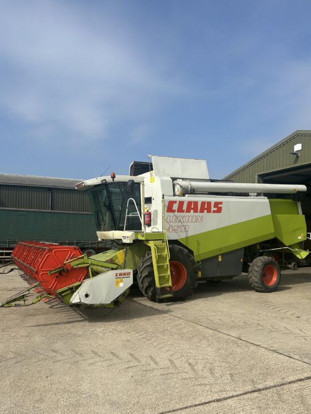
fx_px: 359
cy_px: 219
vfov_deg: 59.9
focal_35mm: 30
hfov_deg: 46.8
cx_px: 154
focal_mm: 5.7
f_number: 1.5
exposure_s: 1/5587
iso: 50
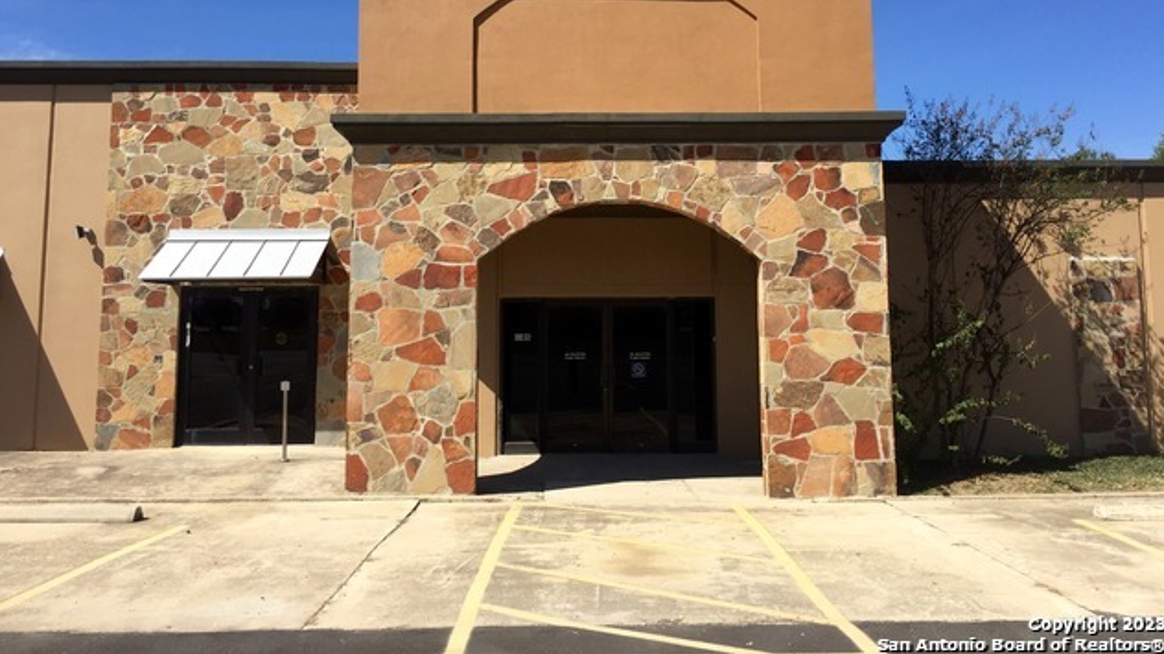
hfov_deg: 61.0
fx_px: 987
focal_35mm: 32
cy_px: 214
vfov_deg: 36.2
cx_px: 582
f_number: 2.2
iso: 32
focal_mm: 4.15
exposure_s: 1/2639
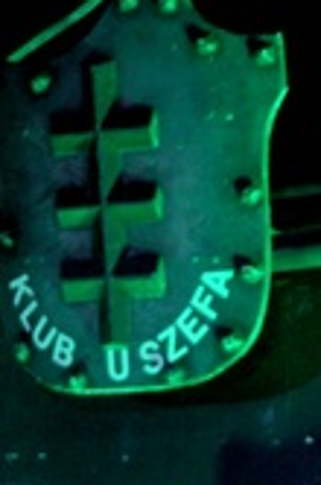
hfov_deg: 5.2
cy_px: 726
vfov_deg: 7.7
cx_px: 44
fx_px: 3513
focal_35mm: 262
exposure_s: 1/15
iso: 800
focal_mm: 55
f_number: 5.6
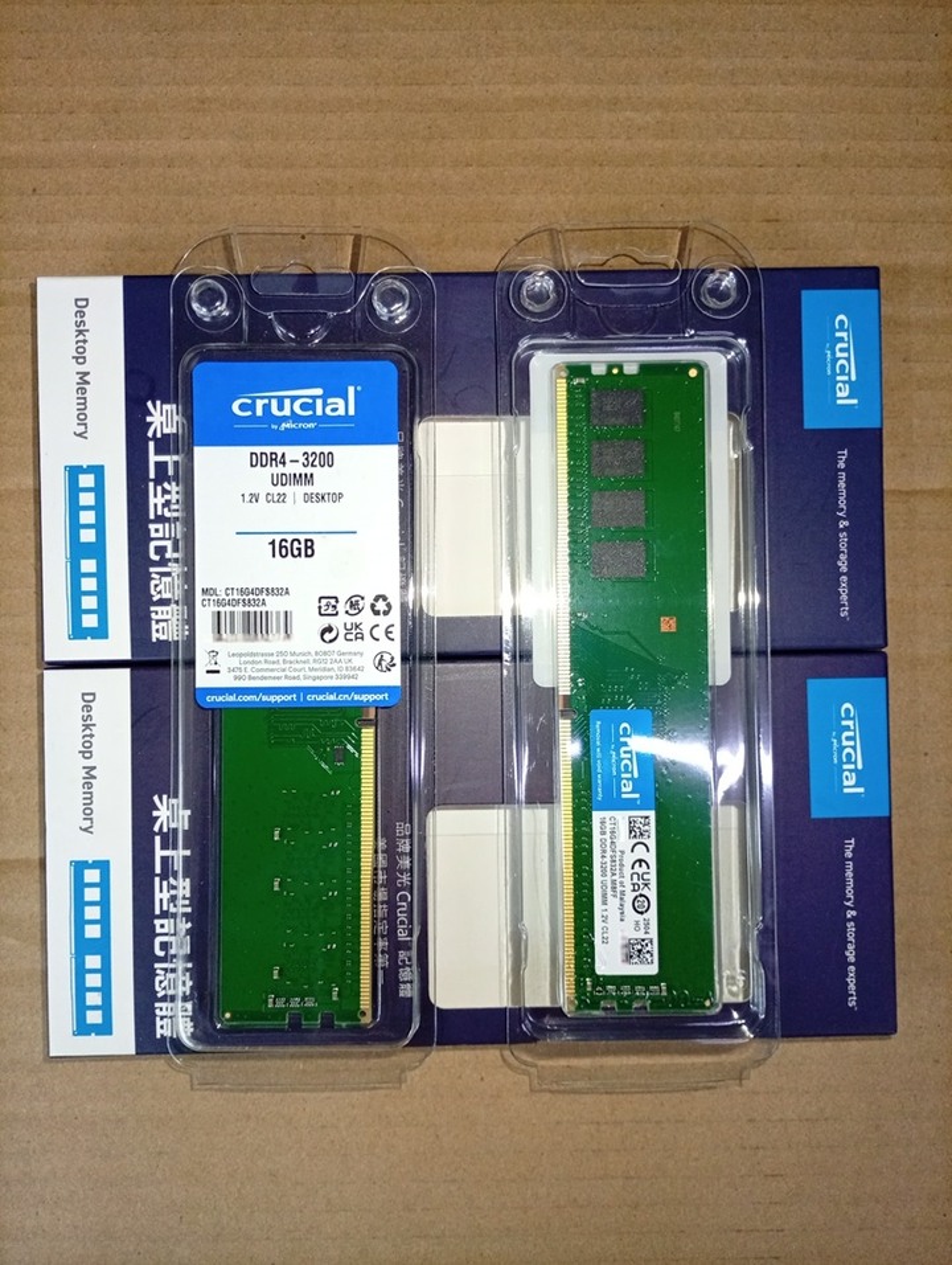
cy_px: 632
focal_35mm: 27
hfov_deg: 51.5
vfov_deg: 65.2
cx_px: 476
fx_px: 987
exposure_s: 1/50
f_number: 1.8
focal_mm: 3.84
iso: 229
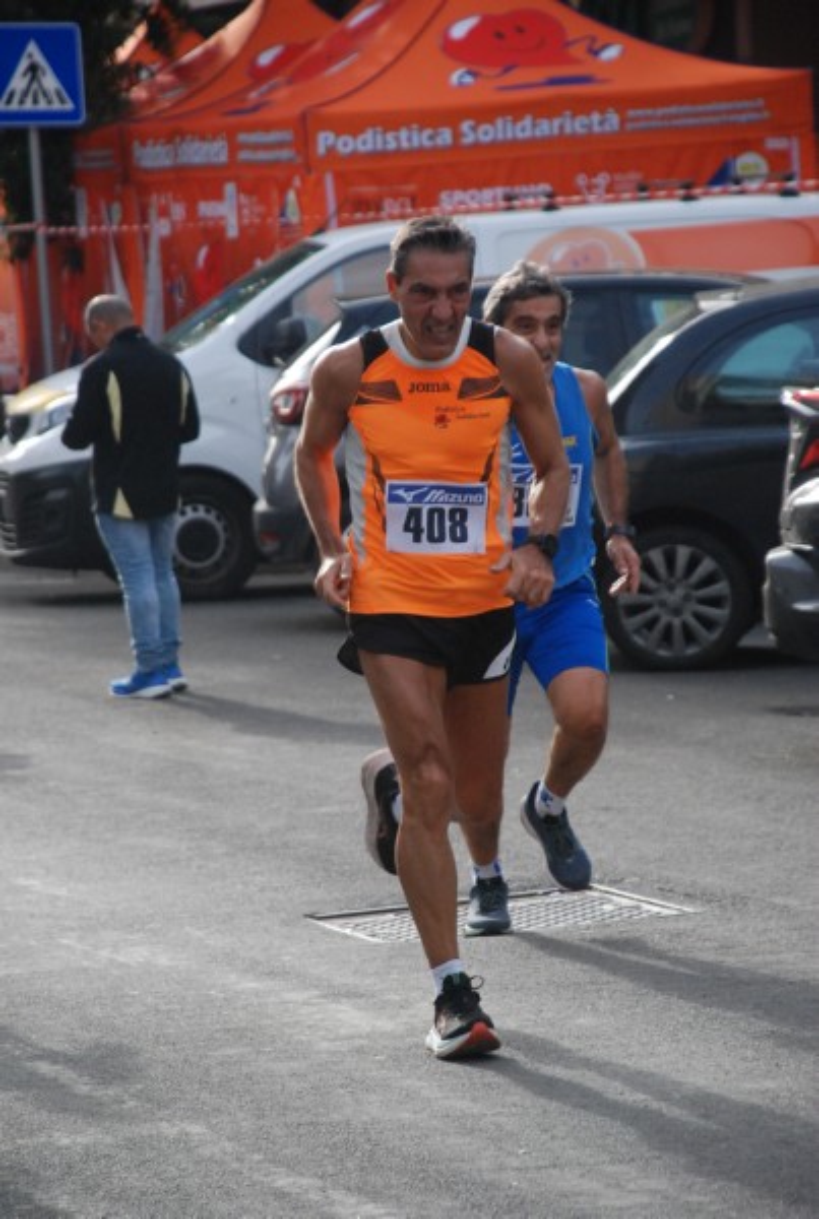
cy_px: 610
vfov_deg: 10.9
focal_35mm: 188
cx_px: 410
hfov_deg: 7.4
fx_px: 6365
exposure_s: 1/800
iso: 1000
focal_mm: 125
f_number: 5.6
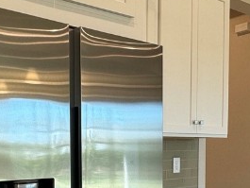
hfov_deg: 35.5
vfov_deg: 26.2
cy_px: 167
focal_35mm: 54
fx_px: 390
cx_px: 110
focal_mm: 2.22
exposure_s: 1/120
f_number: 2.2
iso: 100
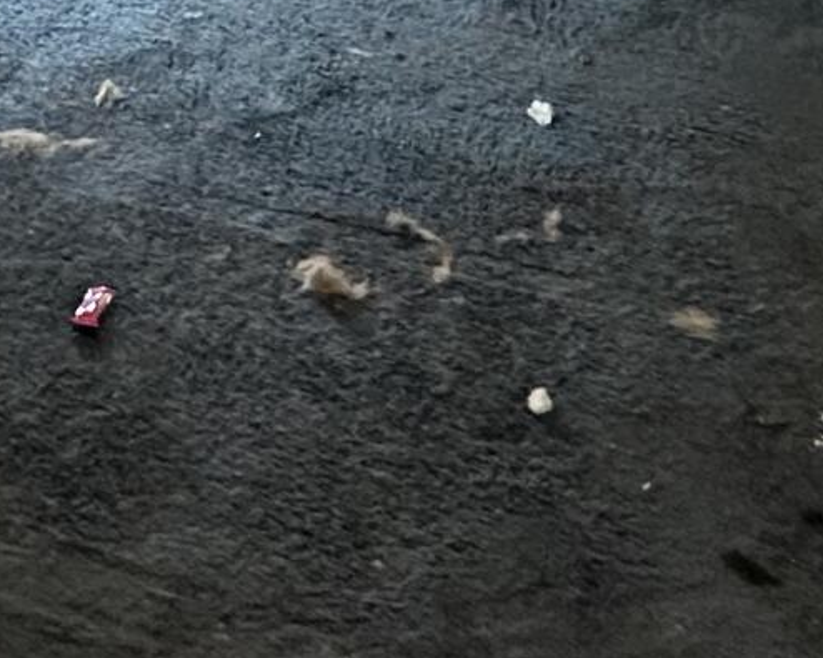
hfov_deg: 22.5
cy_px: -898
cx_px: 82
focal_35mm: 83
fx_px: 2021
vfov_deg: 13.6
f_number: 2.2
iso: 320
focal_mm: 2.22
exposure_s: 1/66
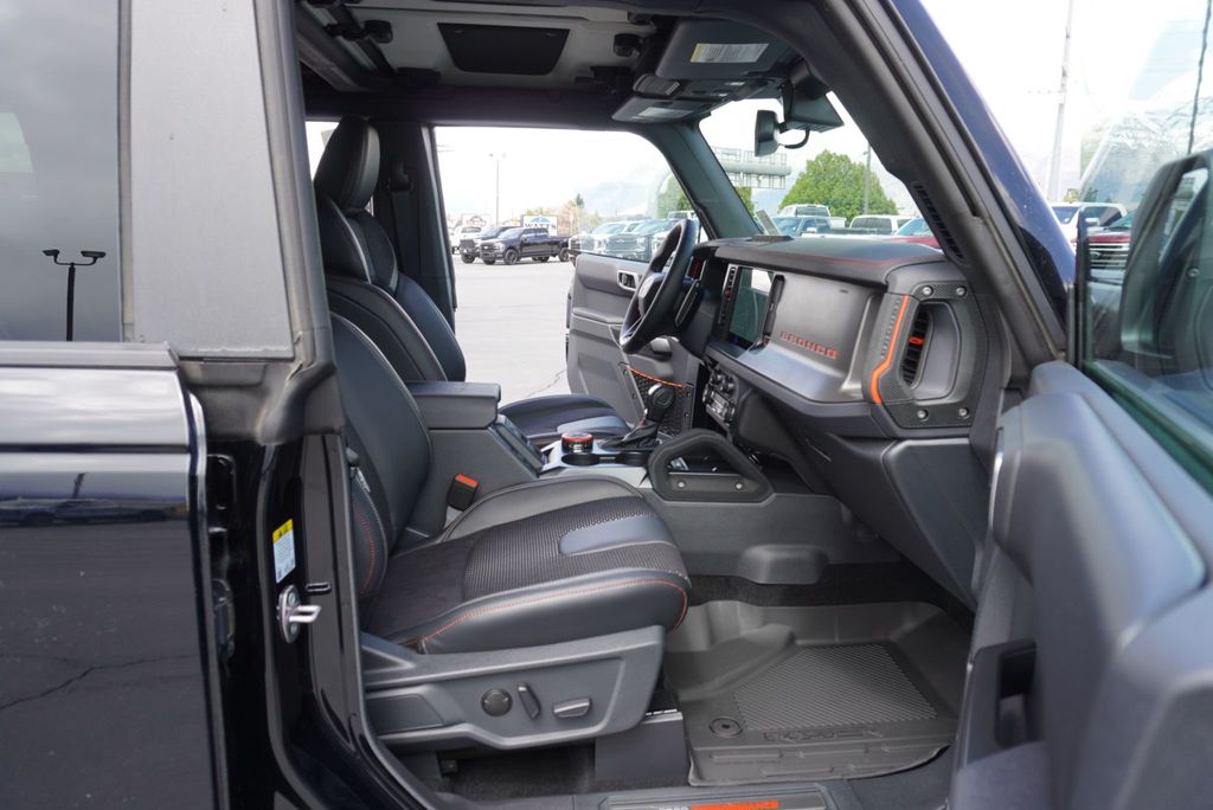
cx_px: 606
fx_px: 809
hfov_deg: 73.7
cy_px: 405
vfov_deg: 53.2
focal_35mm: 24
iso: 100
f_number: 5
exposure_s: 1/100
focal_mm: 16
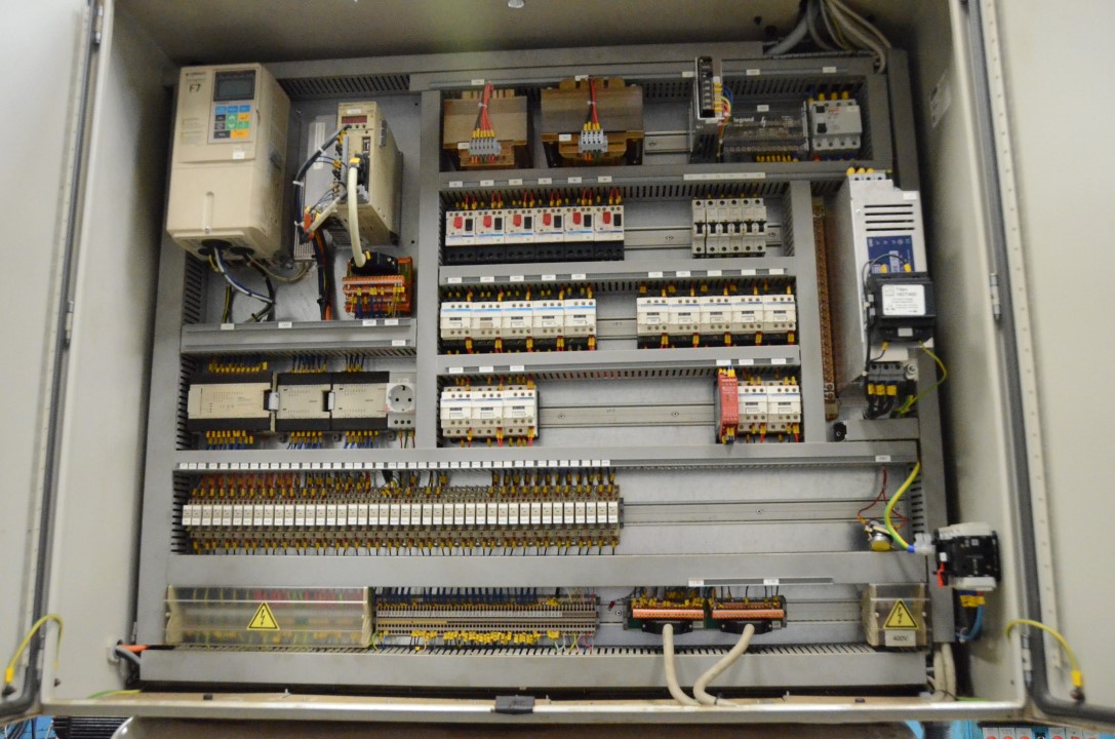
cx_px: 558
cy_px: 370
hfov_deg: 62.0
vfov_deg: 43.4
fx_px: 927
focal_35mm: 30
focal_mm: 20
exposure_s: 1/80
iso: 6400
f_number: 4.5
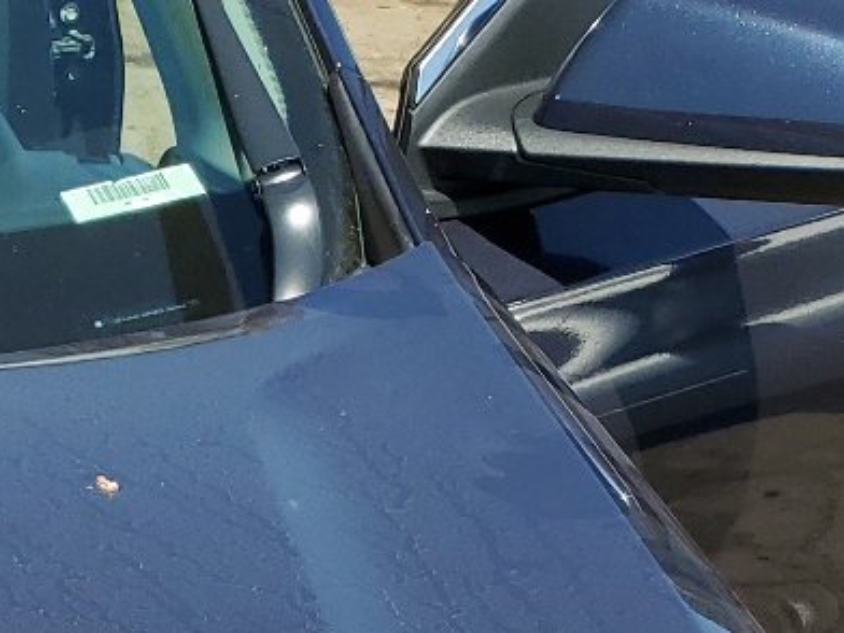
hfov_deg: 16.4
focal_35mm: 106
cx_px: -523
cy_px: 1223
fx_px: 2584
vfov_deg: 12.5
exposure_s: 1/2000
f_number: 1.5
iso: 50
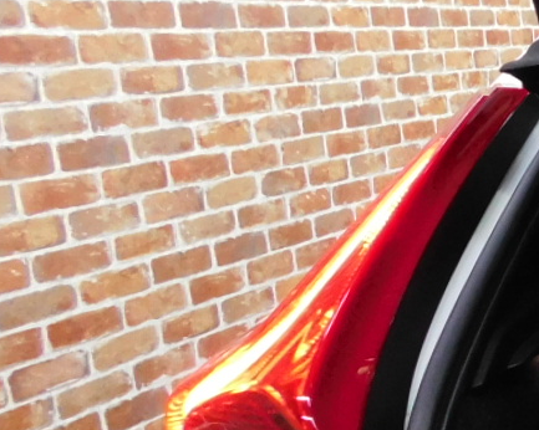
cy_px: 352
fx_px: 1323
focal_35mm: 83
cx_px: 965
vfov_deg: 18.3
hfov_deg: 18.3
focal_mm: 4
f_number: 3
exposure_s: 1/30
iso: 360
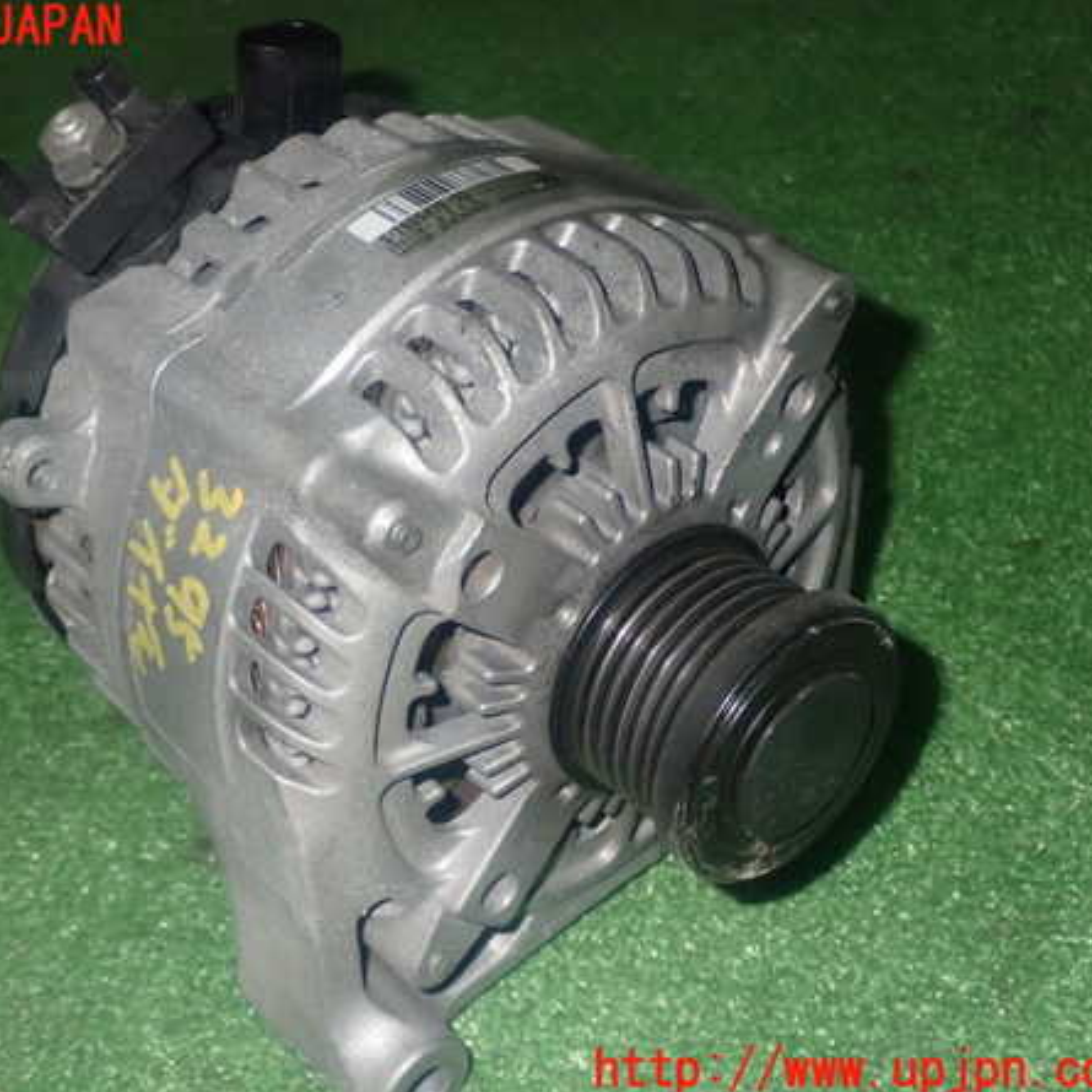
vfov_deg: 30.6
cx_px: 412
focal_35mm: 56
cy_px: 550
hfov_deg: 30.4
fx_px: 1999
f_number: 9
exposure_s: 1/50
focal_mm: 8.4
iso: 800
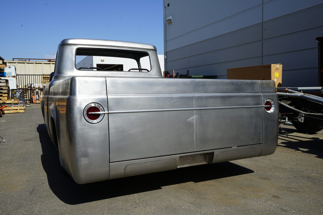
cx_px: 162
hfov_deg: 63.7
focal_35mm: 29
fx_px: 260
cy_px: 108
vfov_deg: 45.0
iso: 100
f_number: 14
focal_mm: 29
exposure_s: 1/125
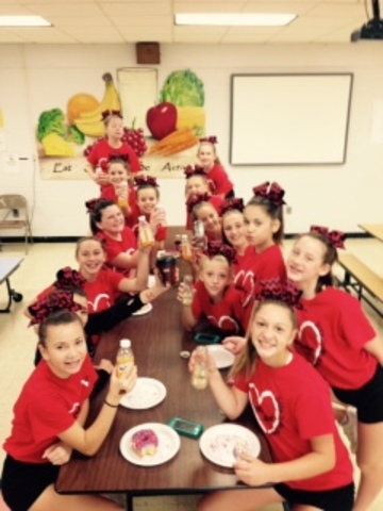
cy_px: 256
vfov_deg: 55.4
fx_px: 487
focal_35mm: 33
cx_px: 192
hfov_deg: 42.9
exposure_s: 1/20
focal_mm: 4.12
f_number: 2.4
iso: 100
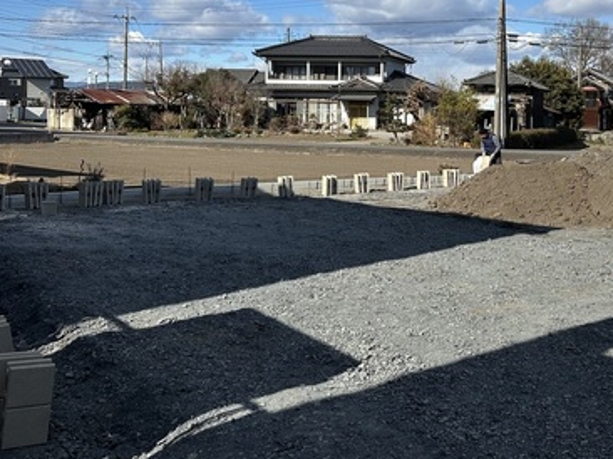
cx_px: 496
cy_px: 147
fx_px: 743
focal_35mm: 42
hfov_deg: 42.7
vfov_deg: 34.0
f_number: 1.78
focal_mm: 6.86
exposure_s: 1/5848
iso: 80
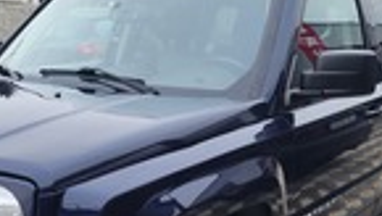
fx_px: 629
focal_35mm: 62
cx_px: 87
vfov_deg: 19.4
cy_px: 163
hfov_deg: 33.0
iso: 12
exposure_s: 1/357
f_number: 1.8
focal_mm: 6.4
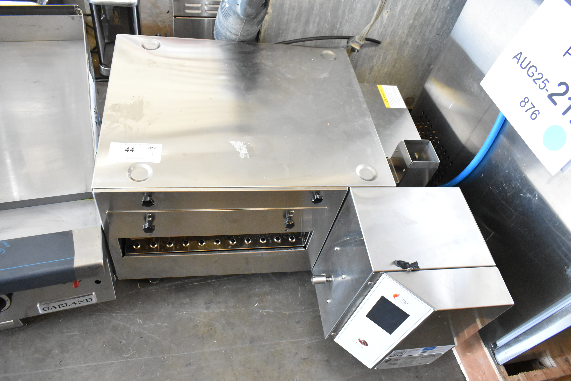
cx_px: 286
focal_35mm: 27
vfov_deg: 48.0
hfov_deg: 67.4
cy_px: 190
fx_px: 428
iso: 6400
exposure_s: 1/125
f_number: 5.6
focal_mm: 18
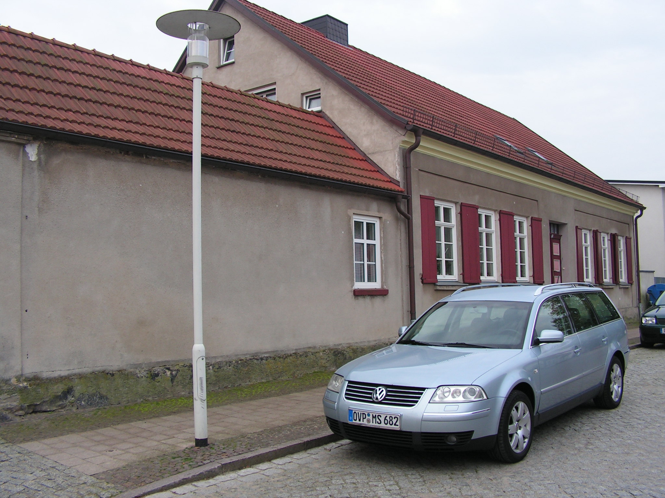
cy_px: 249
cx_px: 332
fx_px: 692
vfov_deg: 39.7
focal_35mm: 36
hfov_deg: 51.4
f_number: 3.2
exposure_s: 1/200
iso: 64
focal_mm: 6
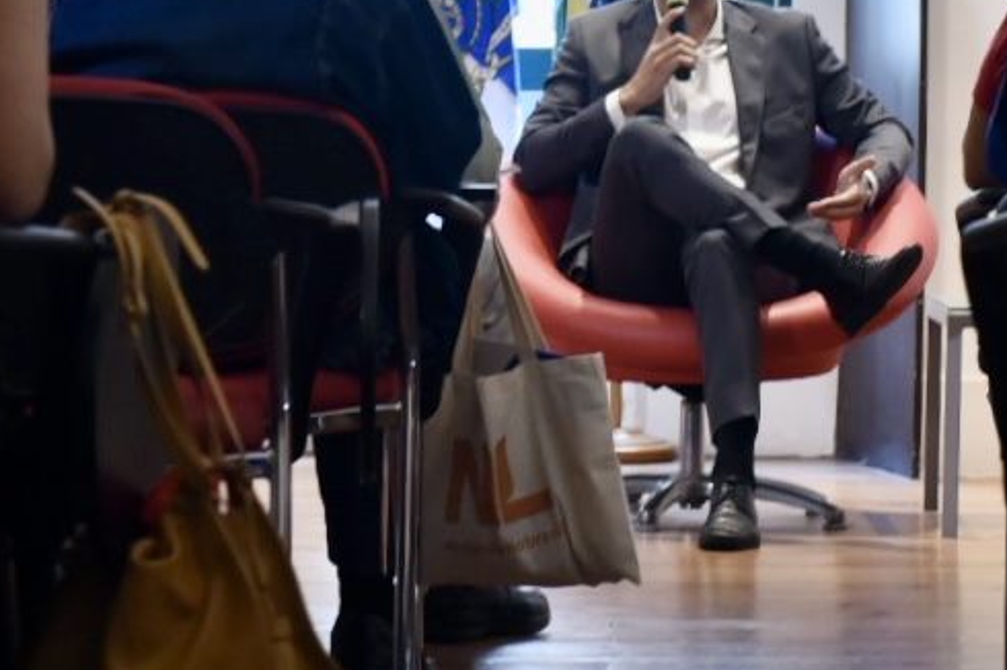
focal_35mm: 162
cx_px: 724
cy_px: 270
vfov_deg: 8.5
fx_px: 4528
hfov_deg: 12.7
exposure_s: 1/160
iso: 2000
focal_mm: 50
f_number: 4
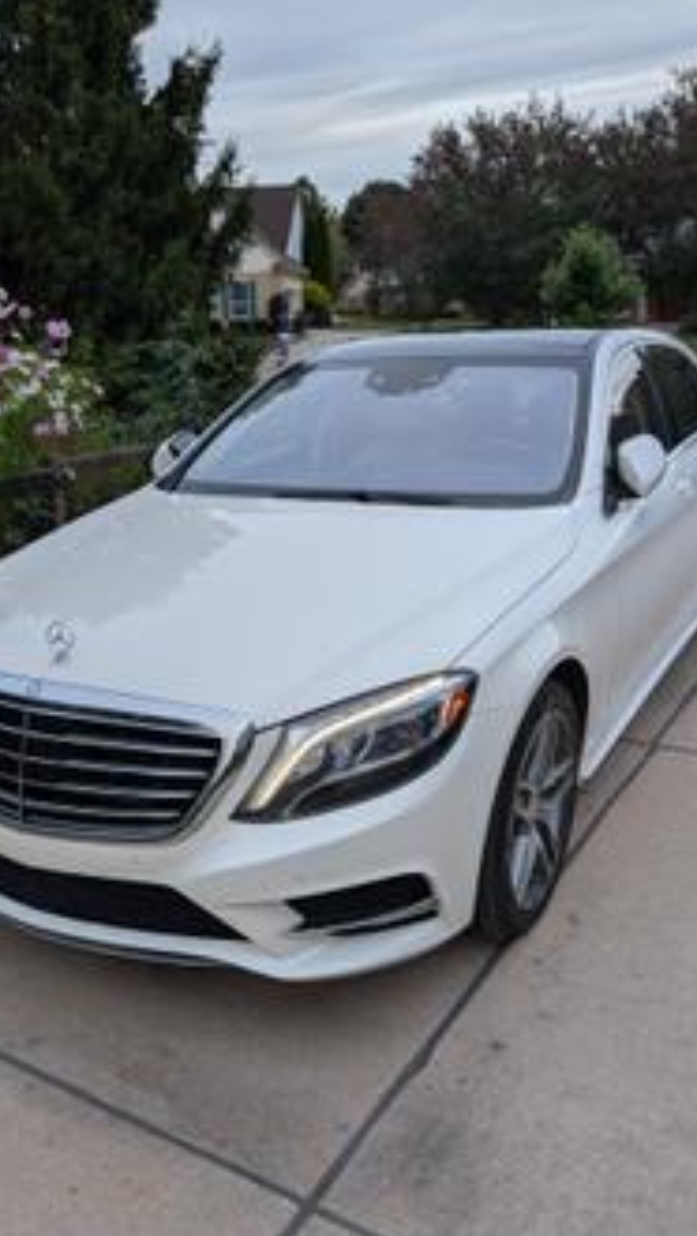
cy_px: 693
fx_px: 984
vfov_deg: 64.1
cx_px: 283
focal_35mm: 30
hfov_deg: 38.9
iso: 20
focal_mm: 6.9
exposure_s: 1/229
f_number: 1.68
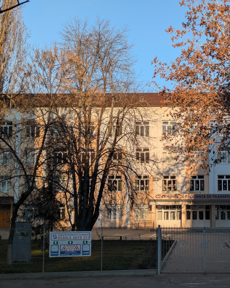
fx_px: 570
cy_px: 145
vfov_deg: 28.3
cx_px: 184
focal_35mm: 67
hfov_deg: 22.5
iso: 48
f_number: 1.89
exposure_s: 1/2457
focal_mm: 5.43
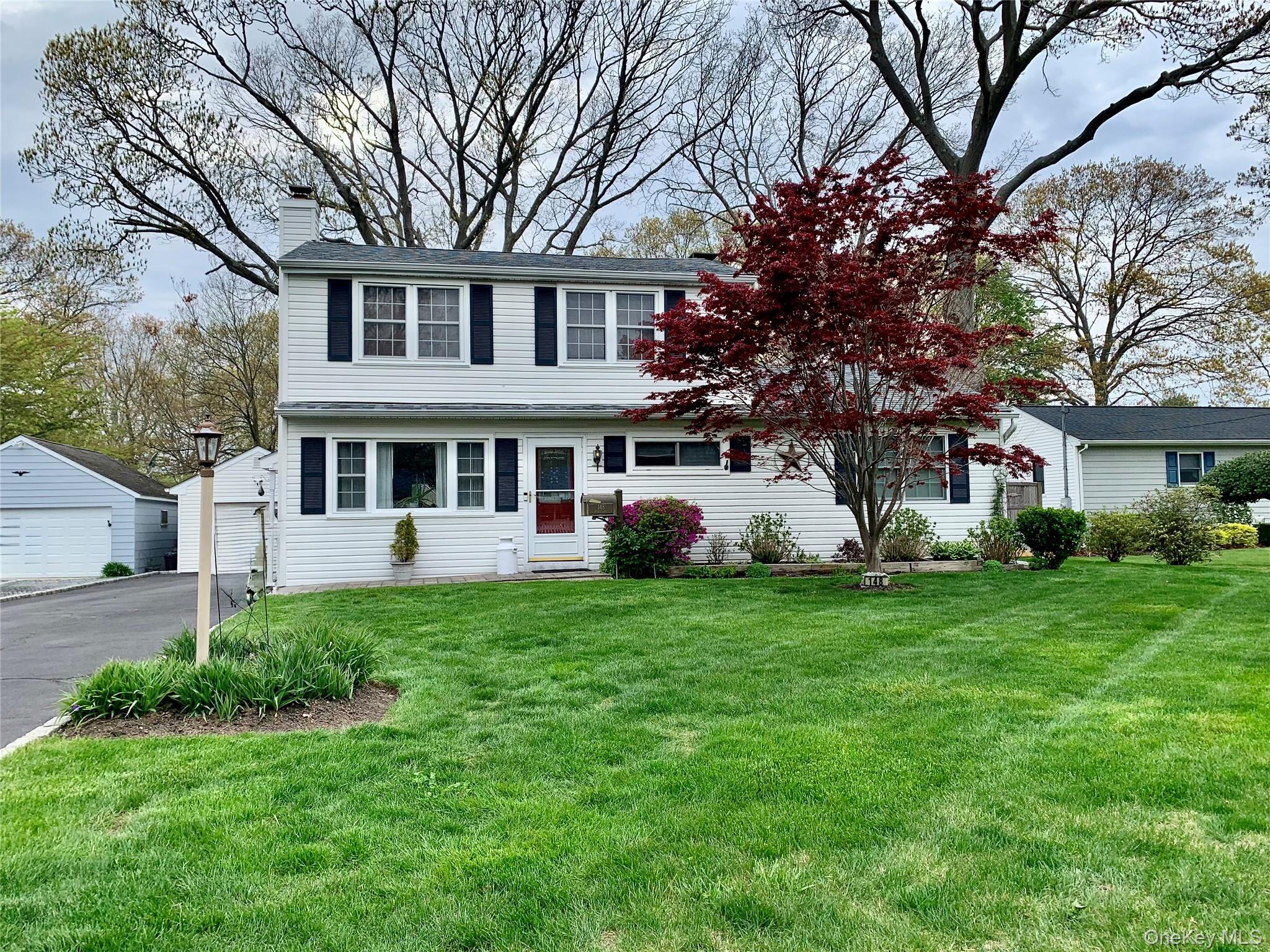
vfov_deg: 53.0
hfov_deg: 67.3
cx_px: 635
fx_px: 954
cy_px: 476
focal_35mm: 26
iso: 25
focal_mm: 4.25
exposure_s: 1/497
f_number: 1.8
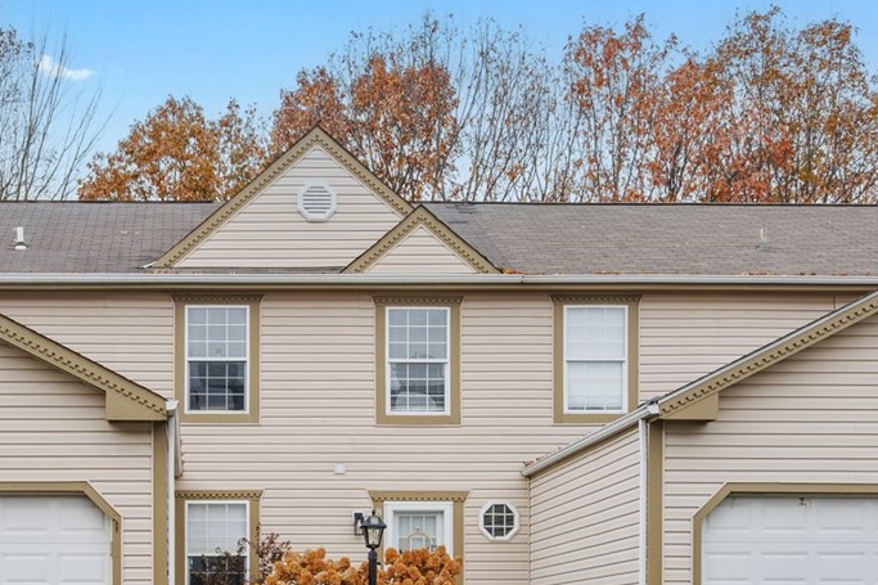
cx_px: 208
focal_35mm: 62
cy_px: 411
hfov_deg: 31.7
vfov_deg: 21.8
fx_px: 1512
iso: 400
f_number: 8
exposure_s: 1/160
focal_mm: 26
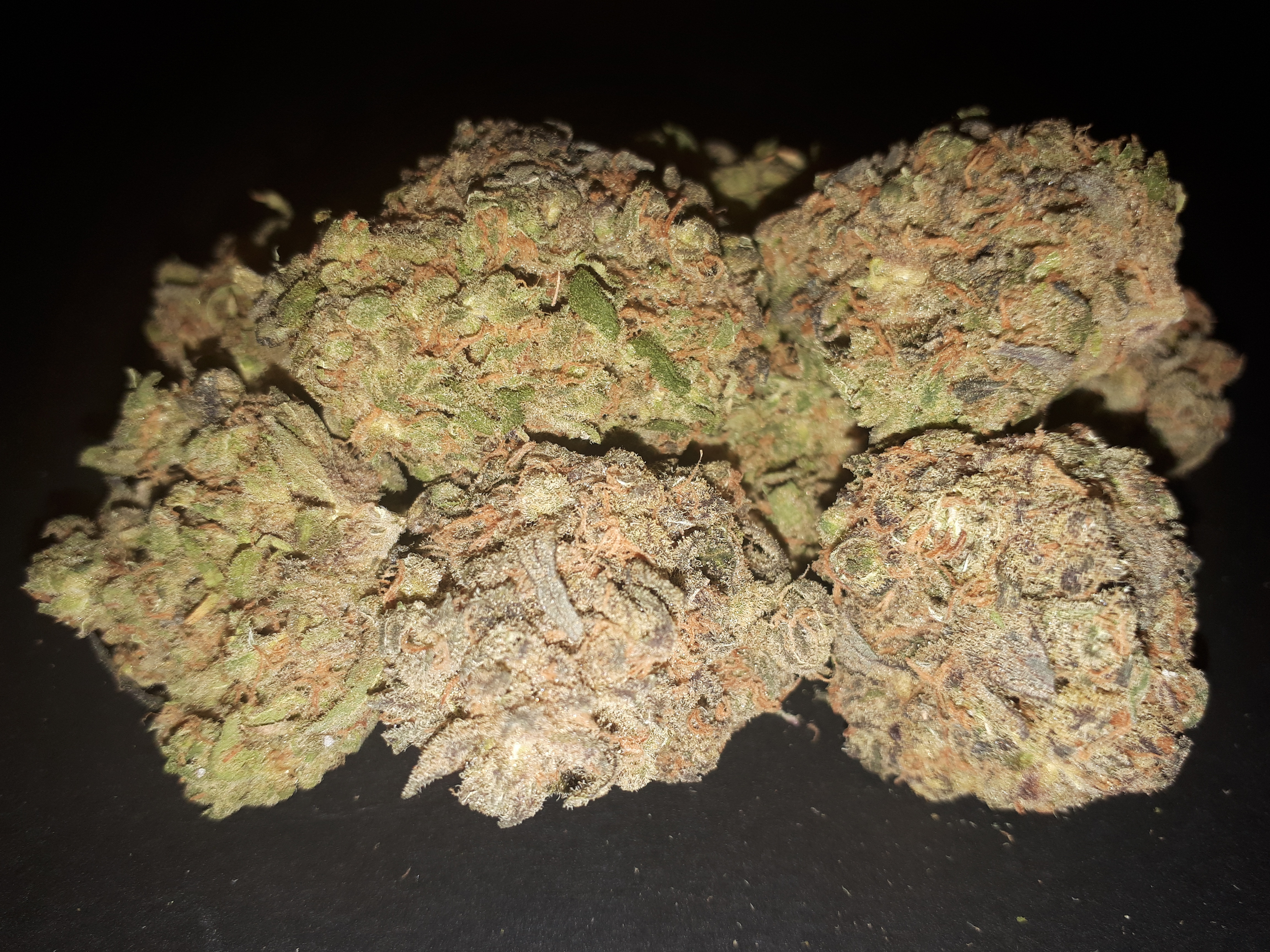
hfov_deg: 65.3
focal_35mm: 27
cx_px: 635
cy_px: 476
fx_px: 991
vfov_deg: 51.4
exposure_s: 1/221
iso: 40
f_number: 1.9
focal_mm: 3.6
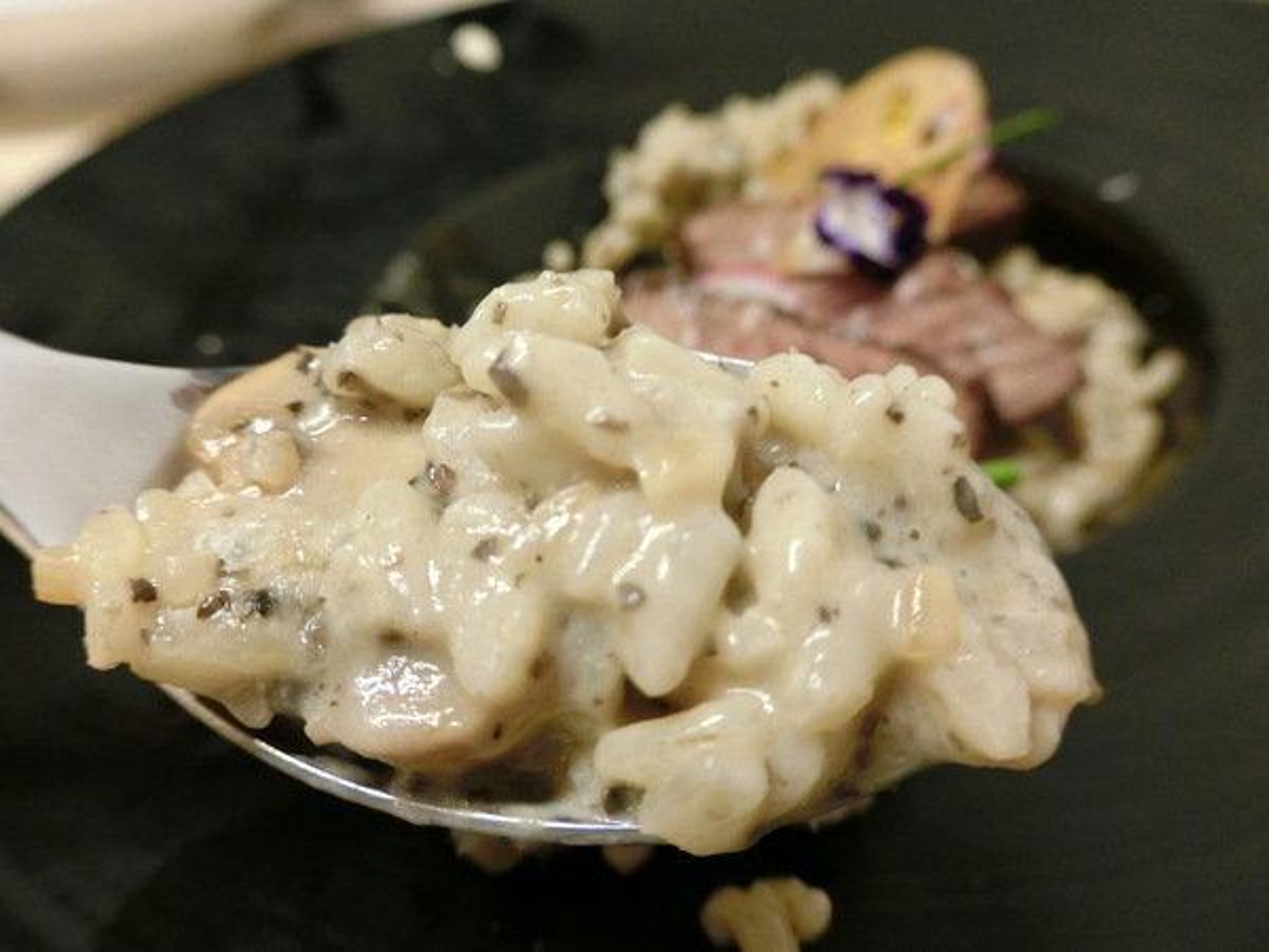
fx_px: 916
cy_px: 476
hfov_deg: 69.4
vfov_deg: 54.9
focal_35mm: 25
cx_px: 634
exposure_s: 1/30
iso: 500
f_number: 2.8
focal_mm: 5.4
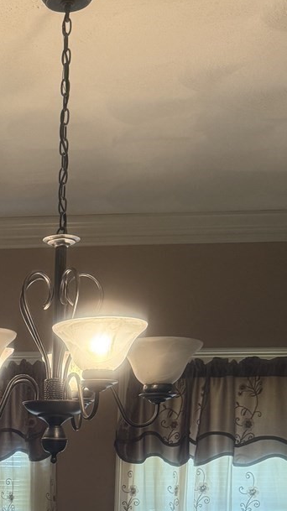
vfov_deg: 29.1
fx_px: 894
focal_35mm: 66
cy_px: 553
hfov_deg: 17.3
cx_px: -69
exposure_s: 1/120
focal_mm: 6.76
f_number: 1.78
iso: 320
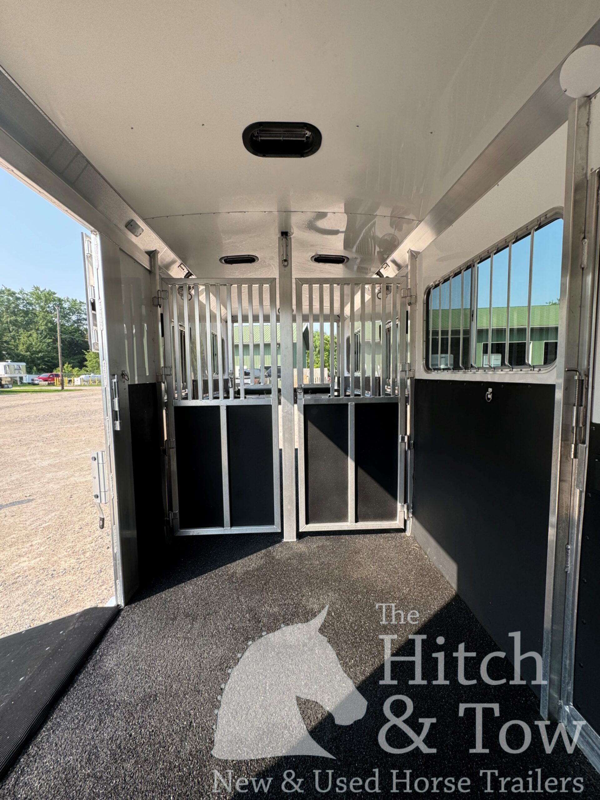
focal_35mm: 14
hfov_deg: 85.7
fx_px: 324
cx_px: 300
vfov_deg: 102.1
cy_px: 400
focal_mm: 2.22
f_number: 2.2
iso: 40
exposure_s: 1/288
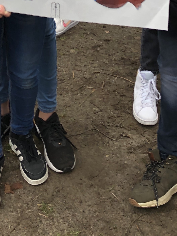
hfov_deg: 18.3
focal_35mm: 80
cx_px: 36
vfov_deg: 21.4
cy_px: -94
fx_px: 545
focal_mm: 3.99
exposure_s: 1/156
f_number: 1.8
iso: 20
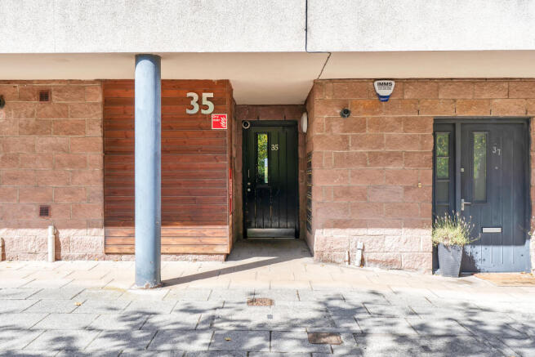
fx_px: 520
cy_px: 178
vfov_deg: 37.9
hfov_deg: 54.4
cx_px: 268
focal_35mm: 35
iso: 125
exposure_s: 1/250
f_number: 5.6
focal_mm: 35
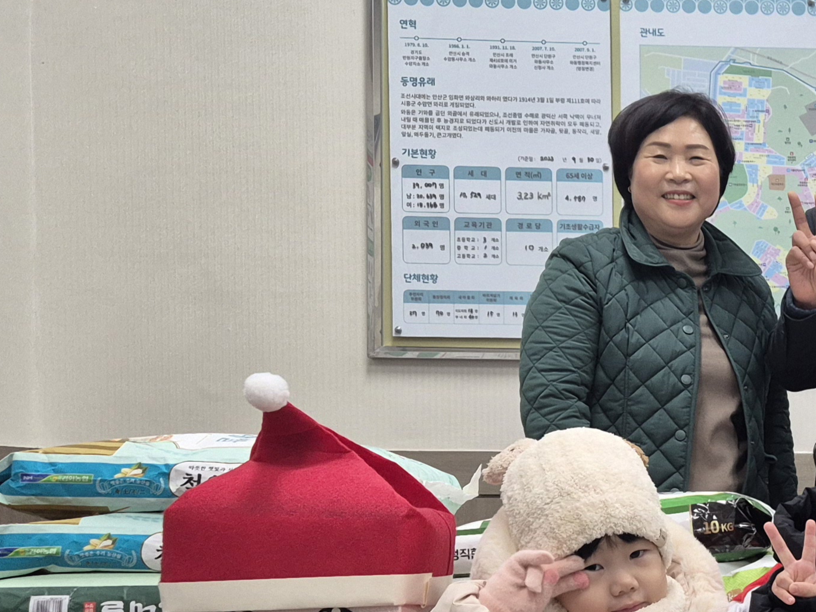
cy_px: 626
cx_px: 992
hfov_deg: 28.3
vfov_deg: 23.7
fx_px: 1391
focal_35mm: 59
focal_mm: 5.4
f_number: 1.8
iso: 250
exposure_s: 1/120
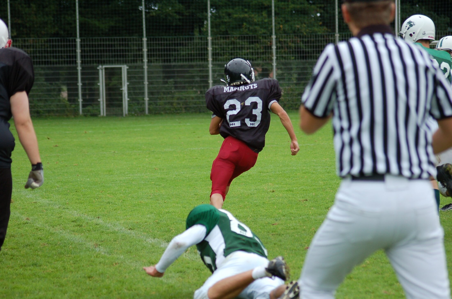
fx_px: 2068
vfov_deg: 8.3
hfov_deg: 12.5
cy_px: 150
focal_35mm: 165
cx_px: 226
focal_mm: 110
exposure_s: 1/1000
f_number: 4.2
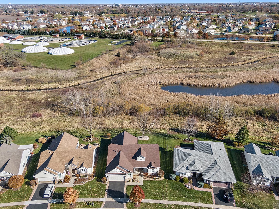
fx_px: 234
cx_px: 140
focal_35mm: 29
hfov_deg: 61.7
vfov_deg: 48.2
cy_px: 104
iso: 110
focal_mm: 5.11
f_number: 3
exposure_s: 1/1000
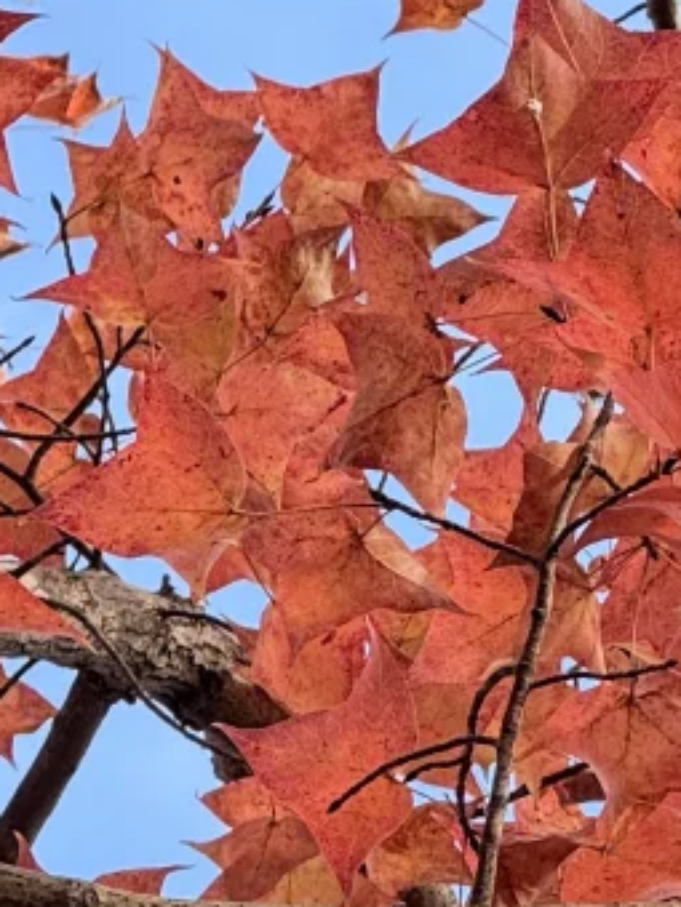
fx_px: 13325
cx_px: 179
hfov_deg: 2.9
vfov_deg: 3.9
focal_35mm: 508
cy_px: 411
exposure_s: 1/151
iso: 64
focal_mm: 15.66
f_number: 2.8
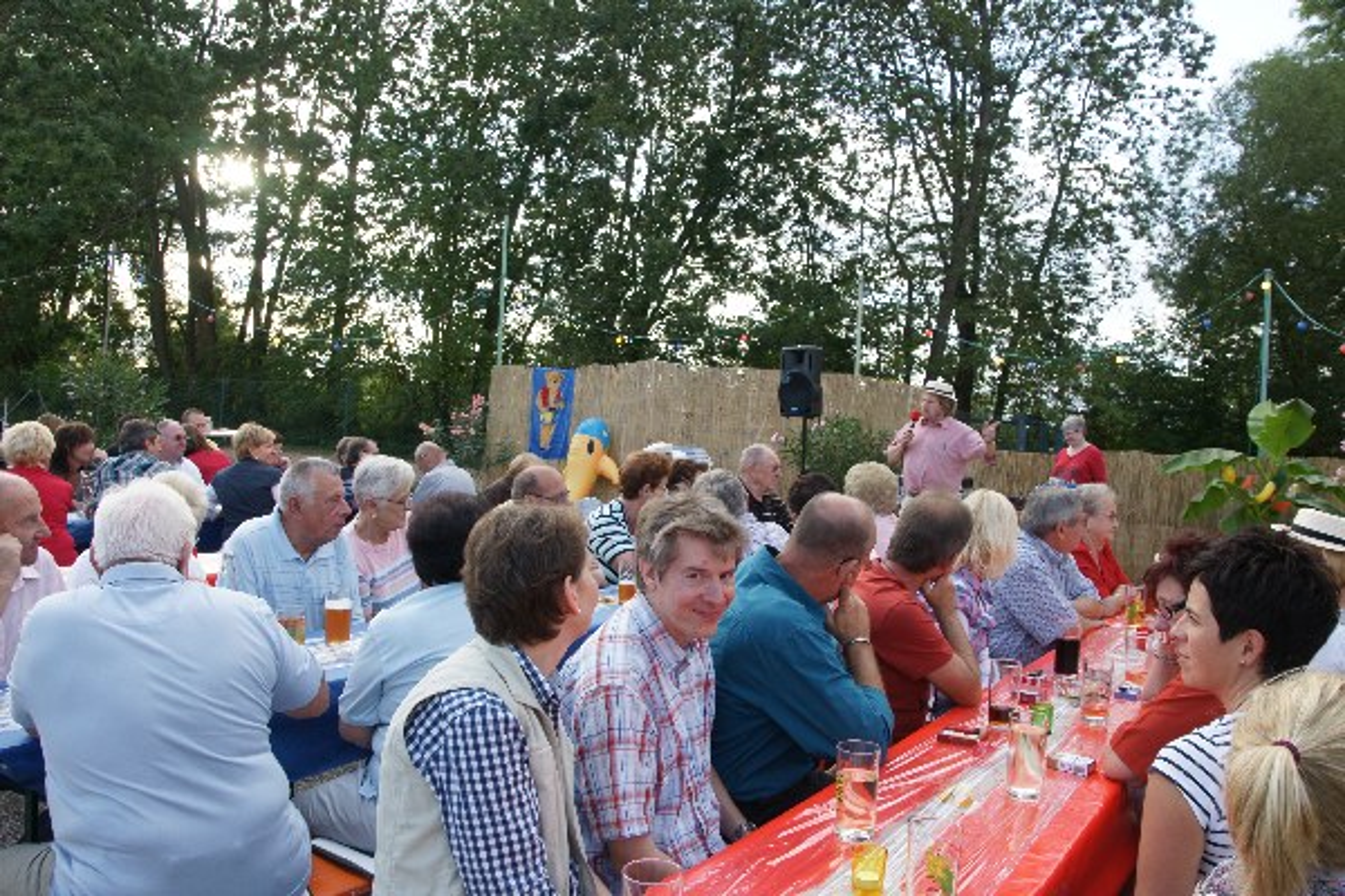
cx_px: 672
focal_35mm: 27
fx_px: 1009
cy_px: 448
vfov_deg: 47.9
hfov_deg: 67.4
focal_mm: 18
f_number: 8
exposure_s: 1/60
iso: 200
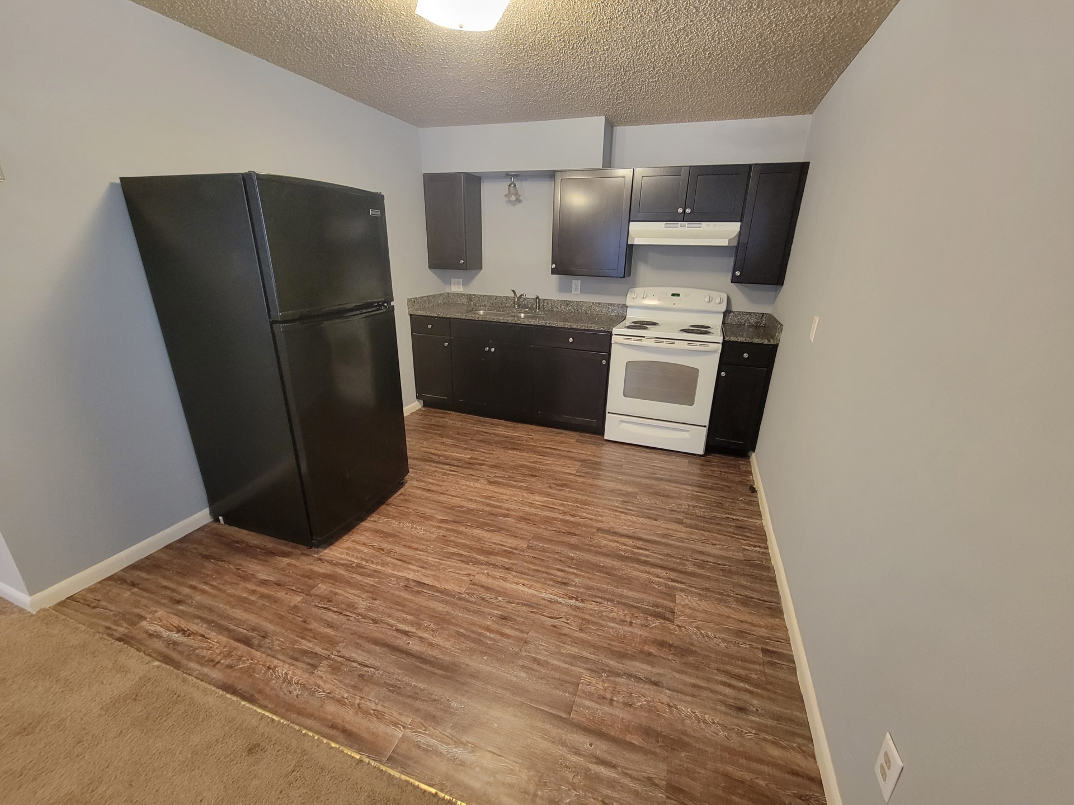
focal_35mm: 13
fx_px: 403
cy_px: 402
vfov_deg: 89.9
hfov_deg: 106.2
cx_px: 537
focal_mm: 2.2
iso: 640
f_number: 2.2
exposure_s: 1/24
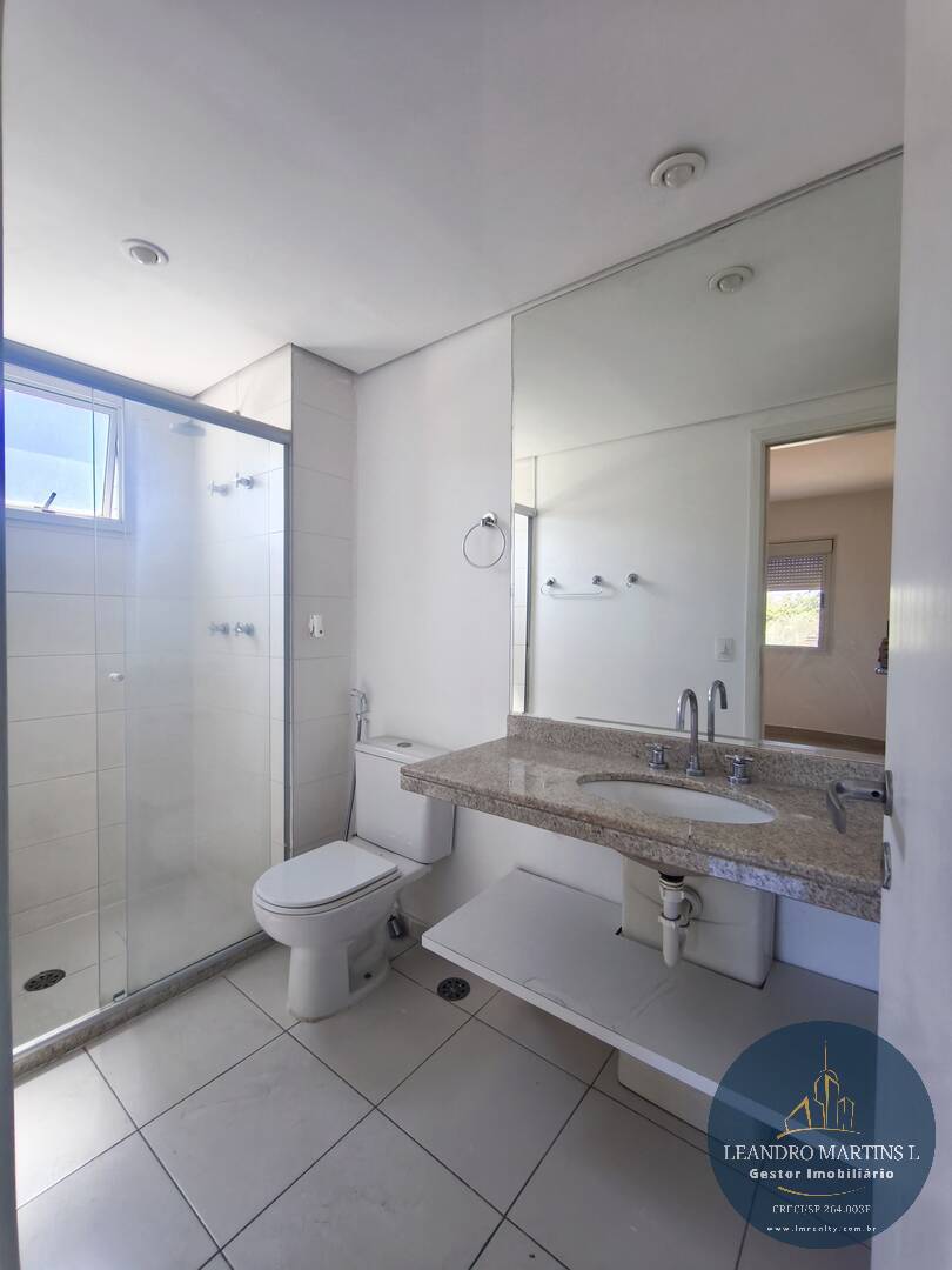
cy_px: 635
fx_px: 550
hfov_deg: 81.7
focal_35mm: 15
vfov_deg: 98.2
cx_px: 476
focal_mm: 1.91
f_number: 2.2
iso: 200
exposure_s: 1/60
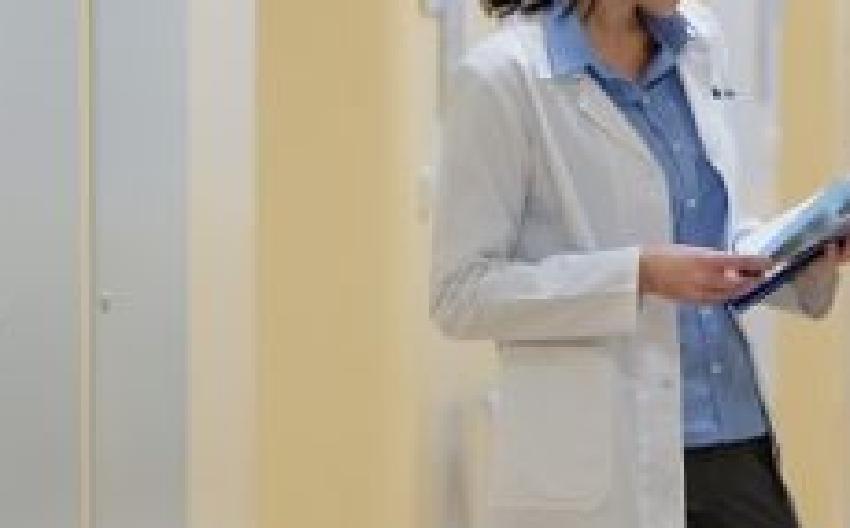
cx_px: 1007
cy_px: 532
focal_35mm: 393
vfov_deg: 3.3
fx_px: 9091
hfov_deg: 5.3
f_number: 4
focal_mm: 130
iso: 800
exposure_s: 1/160
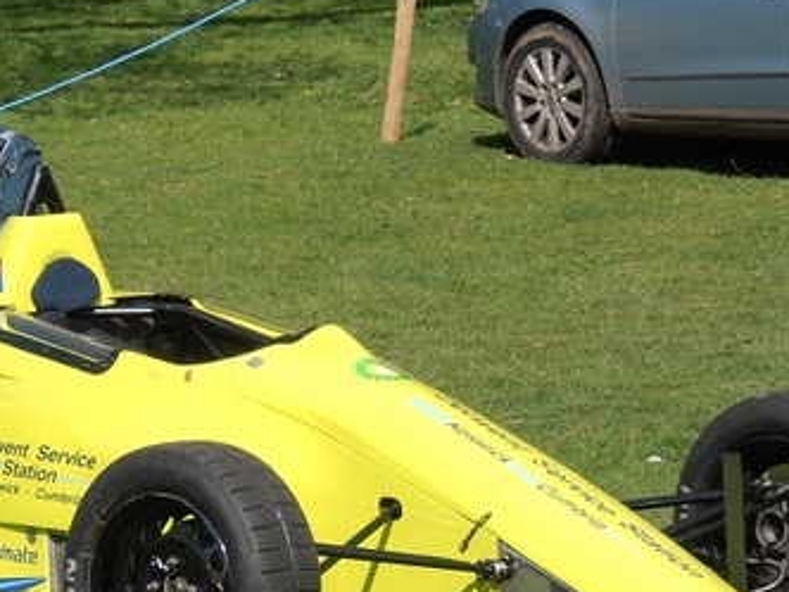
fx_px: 7294
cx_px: 109
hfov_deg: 6.2
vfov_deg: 4.6
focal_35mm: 320
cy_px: 388
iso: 80
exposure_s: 1/400
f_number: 5.9
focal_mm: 29.44
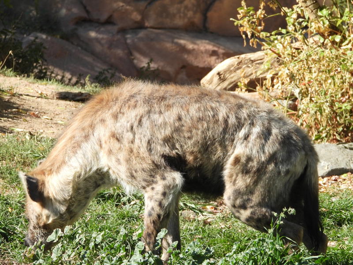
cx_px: 176
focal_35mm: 370
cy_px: 132
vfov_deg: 4.0
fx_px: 3773
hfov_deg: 5.4
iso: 100
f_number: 5
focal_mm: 66.5
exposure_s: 1/250
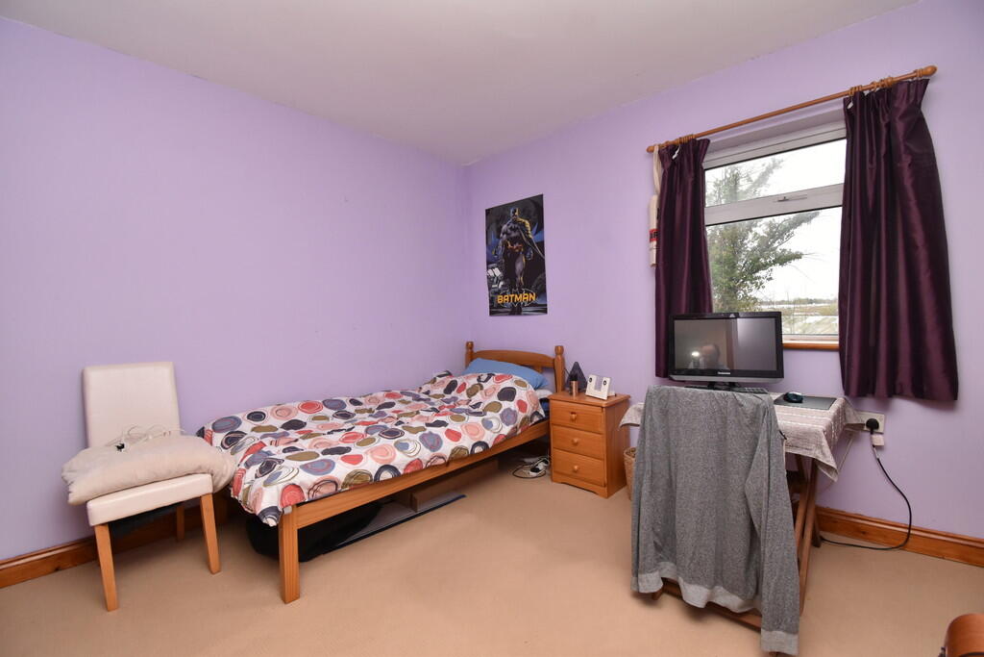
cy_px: 328
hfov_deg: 100.4
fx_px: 410
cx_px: 492
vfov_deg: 77.3
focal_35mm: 15
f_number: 7.1
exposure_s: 1/60
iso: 800
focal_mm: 10
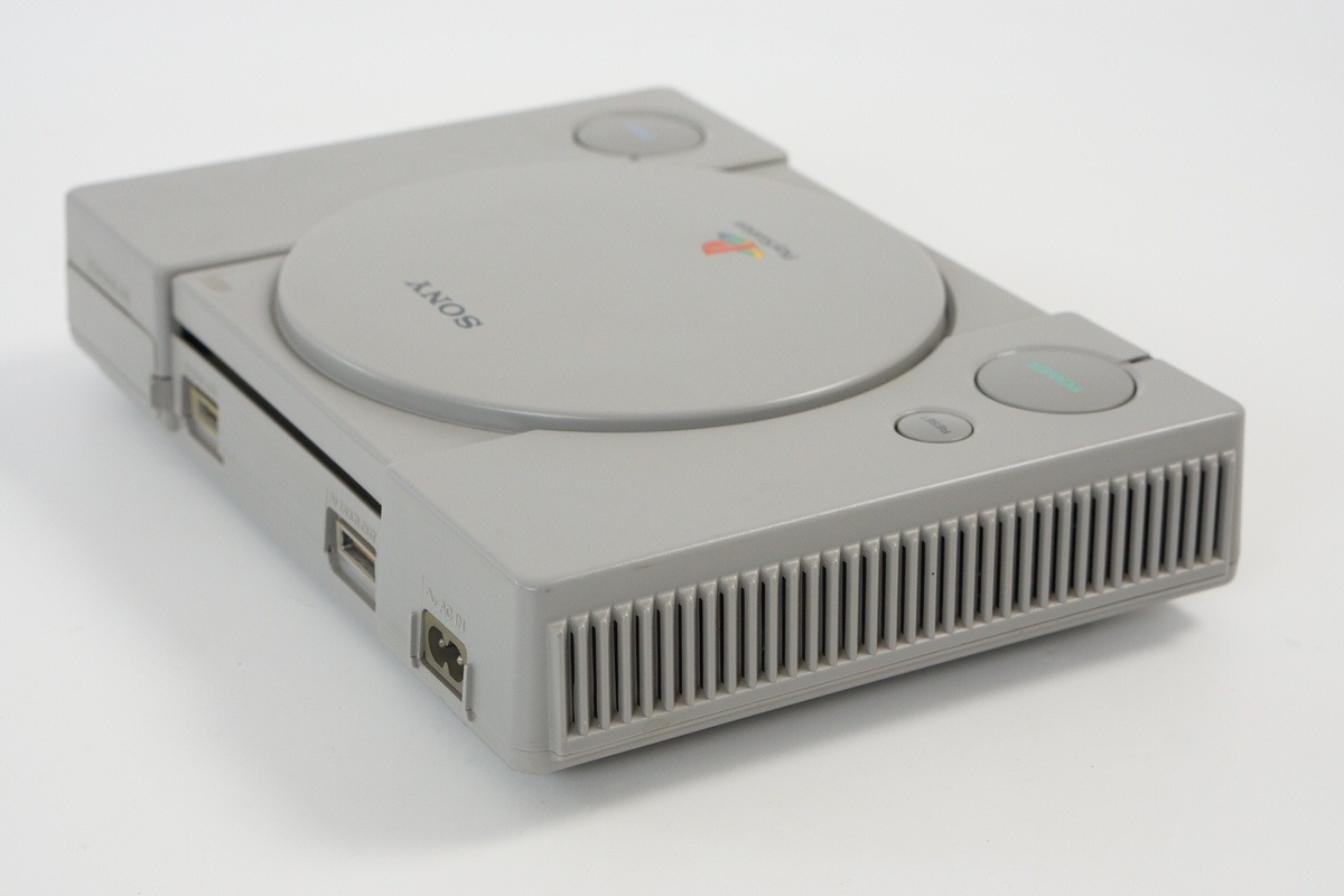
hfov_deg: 27.0
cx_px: 672
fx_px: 2800
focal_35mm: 75
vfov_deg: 18.2
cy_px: 448
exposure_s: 1/80
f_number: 6.3
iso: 800
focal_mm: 50
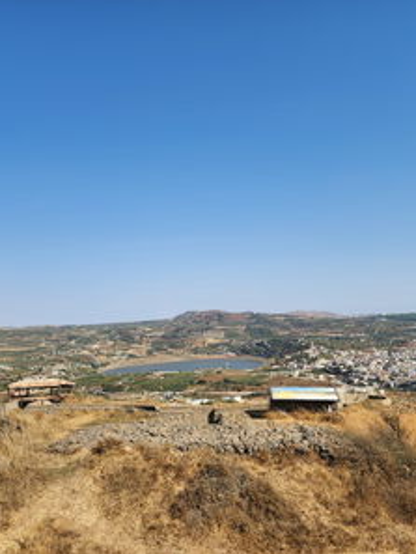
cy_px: 276
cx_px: 179
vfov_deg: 58.3
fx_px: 496
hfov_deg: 45.4
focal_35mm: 31
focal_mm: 6.4
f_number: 1.8
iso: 12
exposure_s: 1/1252
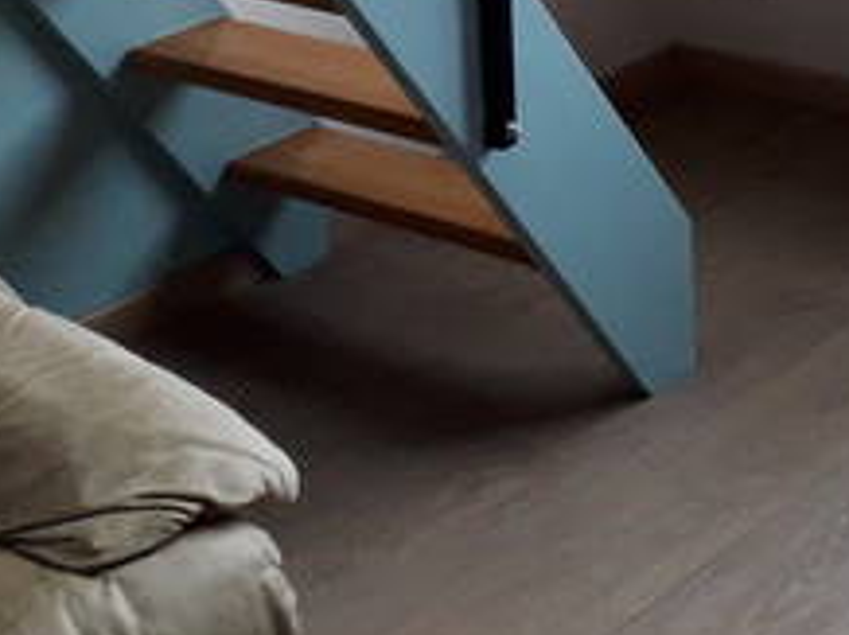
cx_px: 572
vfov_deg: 13.9
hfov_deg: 20.0
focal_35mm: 98
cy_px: -401
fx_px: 2401
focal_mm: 3.6
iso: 200
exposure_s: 1/50
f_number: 1.9
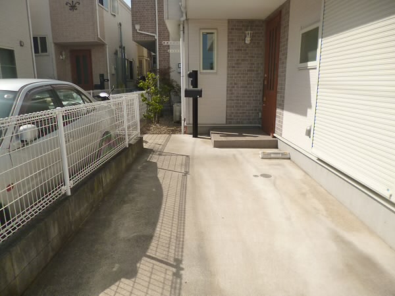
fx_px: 274
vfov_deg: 56.8
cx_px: 198
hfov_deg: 71.6
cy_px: 148
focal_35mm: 24
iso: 100
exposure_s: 1/200
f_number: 9
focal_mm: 4.3
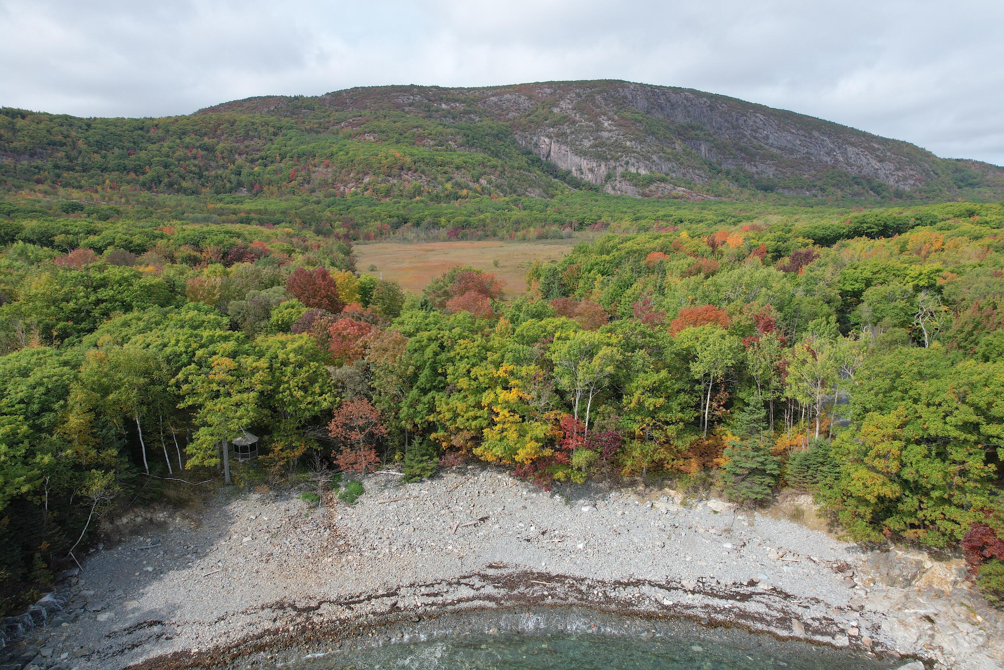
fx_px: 614
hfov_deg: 78.6
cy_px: 335
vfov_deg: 57.2
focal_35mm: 22
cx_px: 502
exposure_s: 1/1250
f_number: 2.8
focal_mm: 8.38
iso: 100
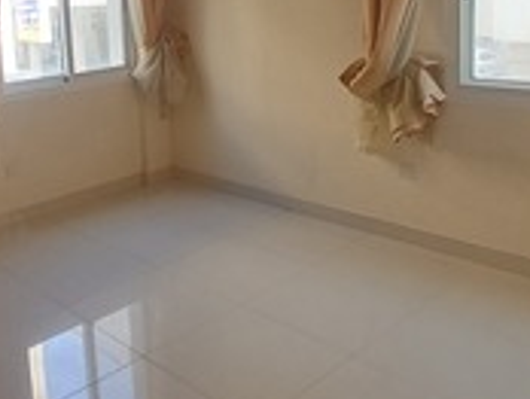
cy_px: 90
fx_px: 644
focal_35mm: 42
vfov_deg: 33.6
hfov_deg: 43.6
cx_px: 145
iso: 80
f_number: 2.2
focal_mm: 1.64
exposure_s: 1/50
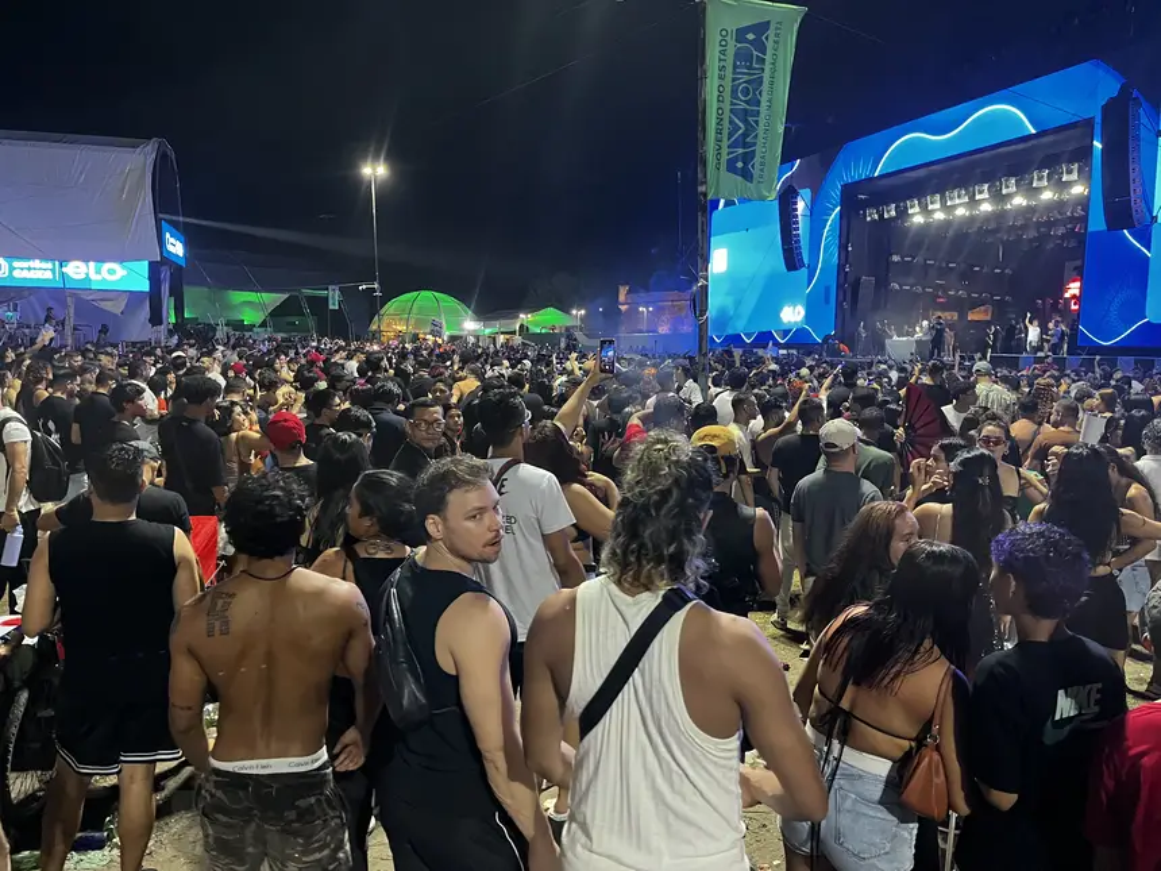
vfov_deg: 53.1
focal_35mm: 26
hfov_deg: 67.3
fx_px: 872
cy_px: 436
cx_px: 580
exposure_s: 1/40
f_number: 1.6
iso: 640
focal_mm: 5.1
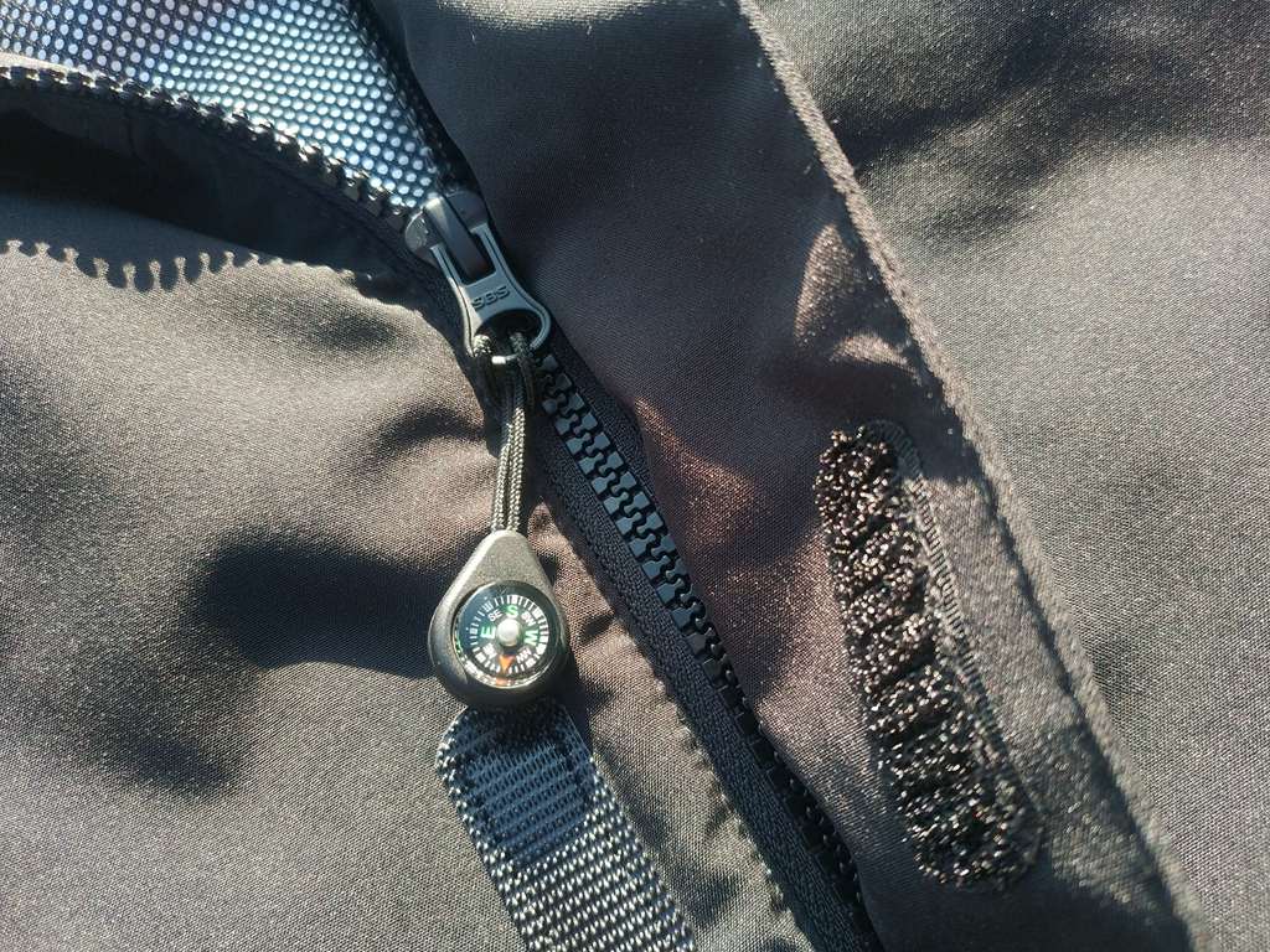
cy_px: 476
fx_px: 1174
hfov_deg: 56.8
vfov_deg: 44.2
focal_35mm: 32
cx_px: 635
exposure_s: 1/154
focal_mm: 4.5
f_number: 2
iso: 100
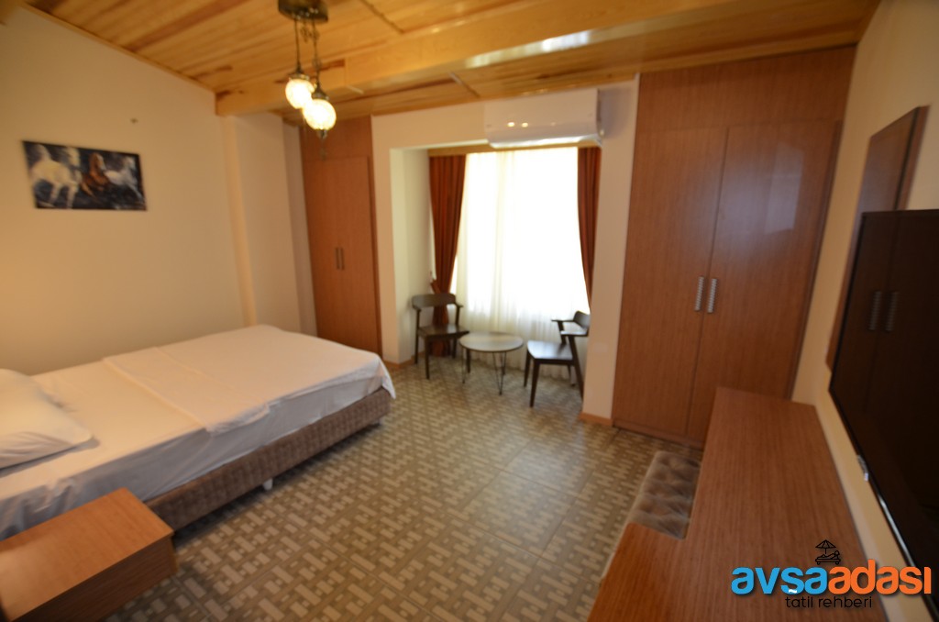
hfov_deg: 100.5
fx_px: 390
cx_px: 470
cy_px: 311
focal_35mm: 15
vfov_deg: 77.1
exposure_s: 1/60
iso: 560
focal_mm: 10
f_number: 3.5
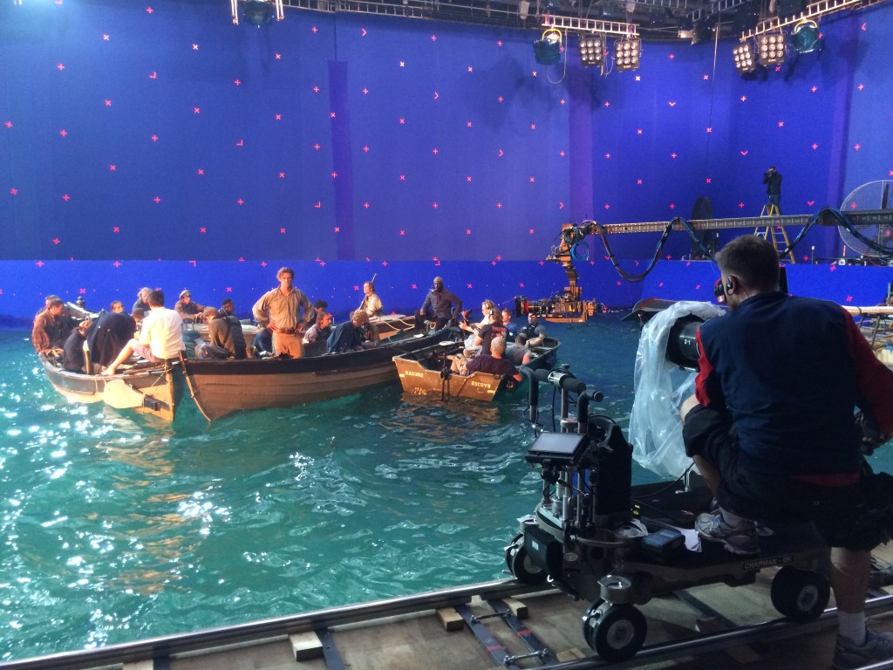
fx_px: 774
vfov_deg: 46.8
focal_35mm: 30
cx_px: 446
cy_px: 335
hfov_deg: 60.0
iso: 250
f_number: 2.2
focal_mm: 4.12
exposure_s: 1/30
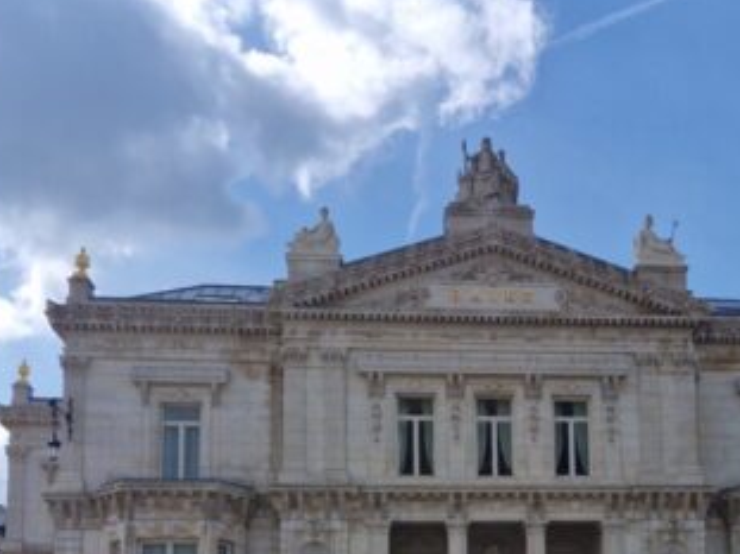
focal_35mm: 48
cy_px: 565
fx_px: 1026
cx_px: 509
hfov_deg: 39.1
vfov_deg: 28.3
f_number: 1.8
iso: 50
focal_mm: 5.4
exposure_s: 1/2500
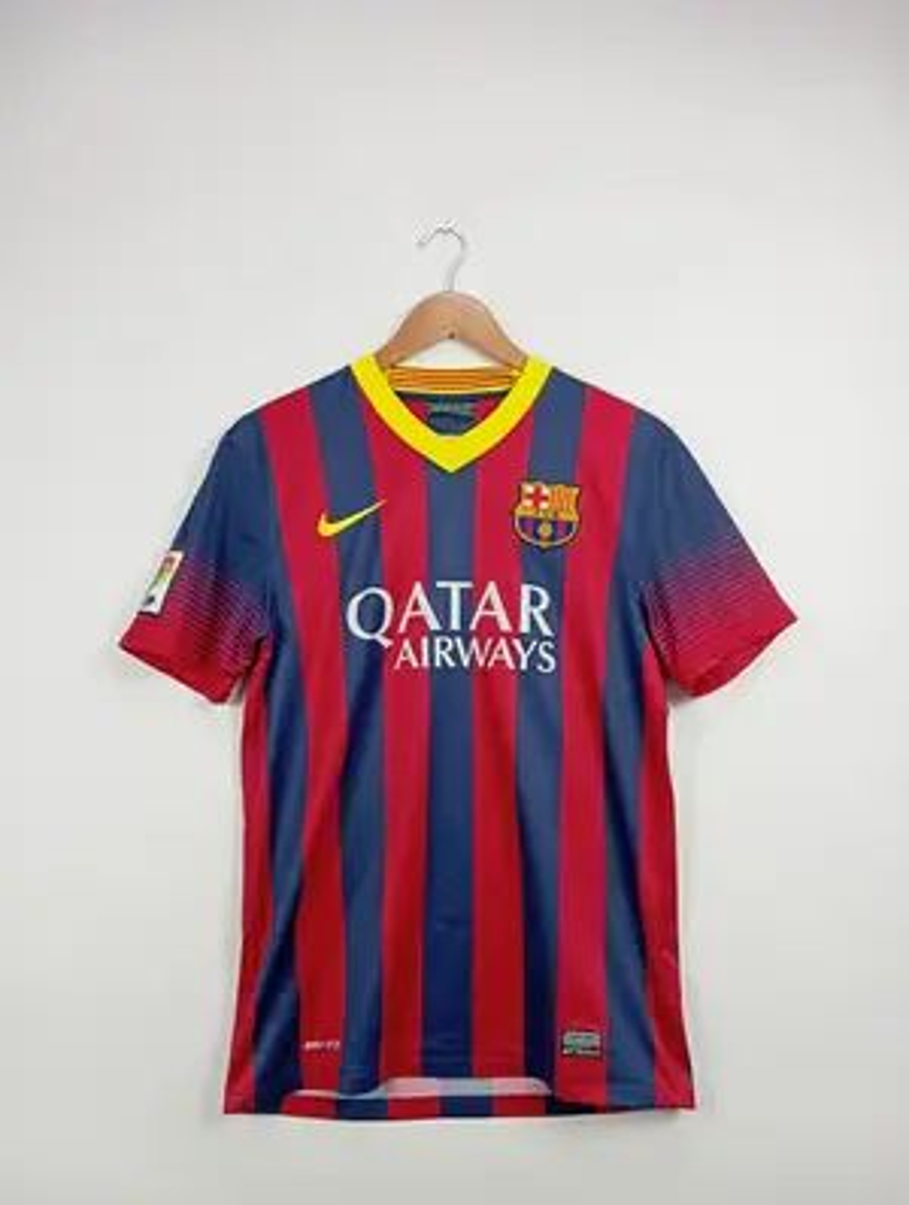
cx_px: 454
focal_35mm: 28
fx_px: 977
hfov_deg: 49.9
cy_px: 602
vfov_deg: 63.4
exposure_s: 1/100
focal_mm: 4.22
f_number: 1.8
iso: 78
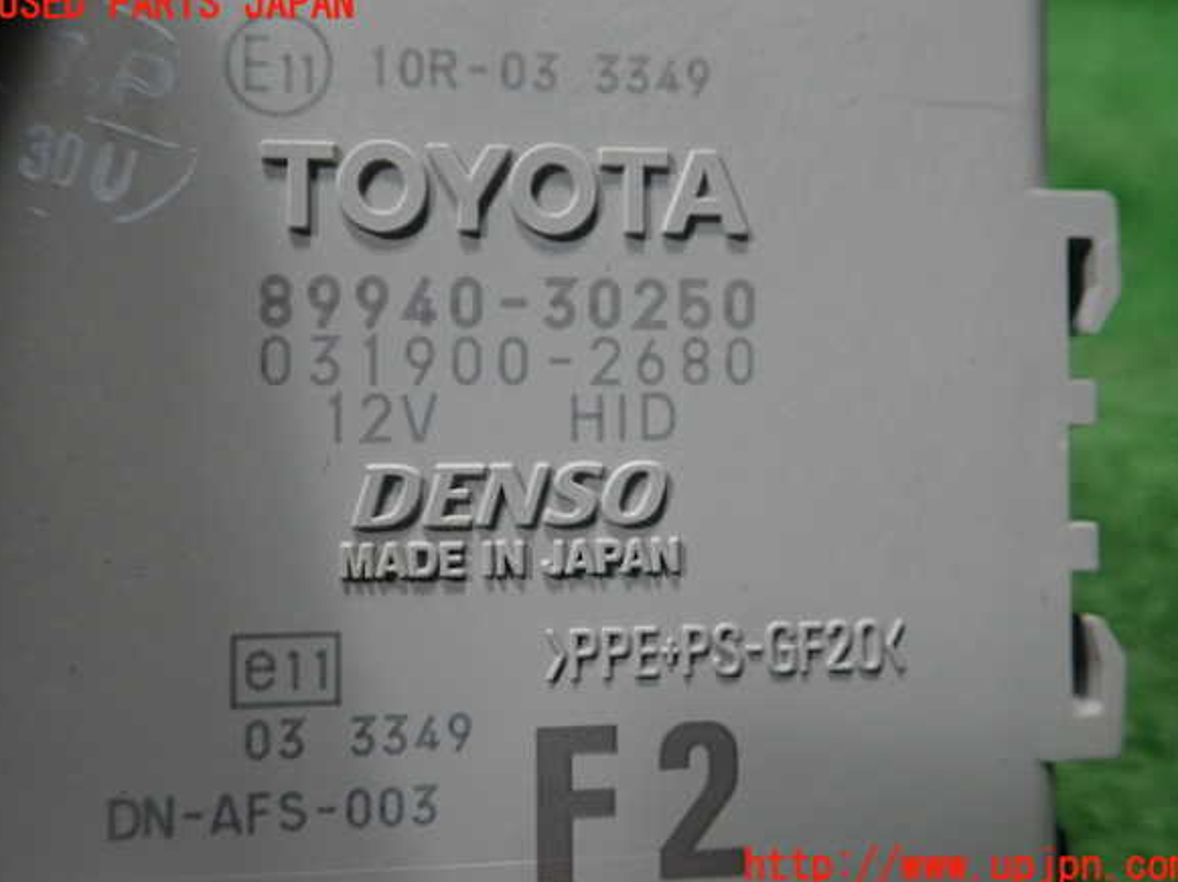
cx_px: 594
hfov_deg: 58.4
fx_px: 1054
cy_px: 436
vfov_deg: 45.4
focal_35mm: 31
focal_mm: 5.5
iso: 250
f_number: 2.3
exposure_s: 1/125
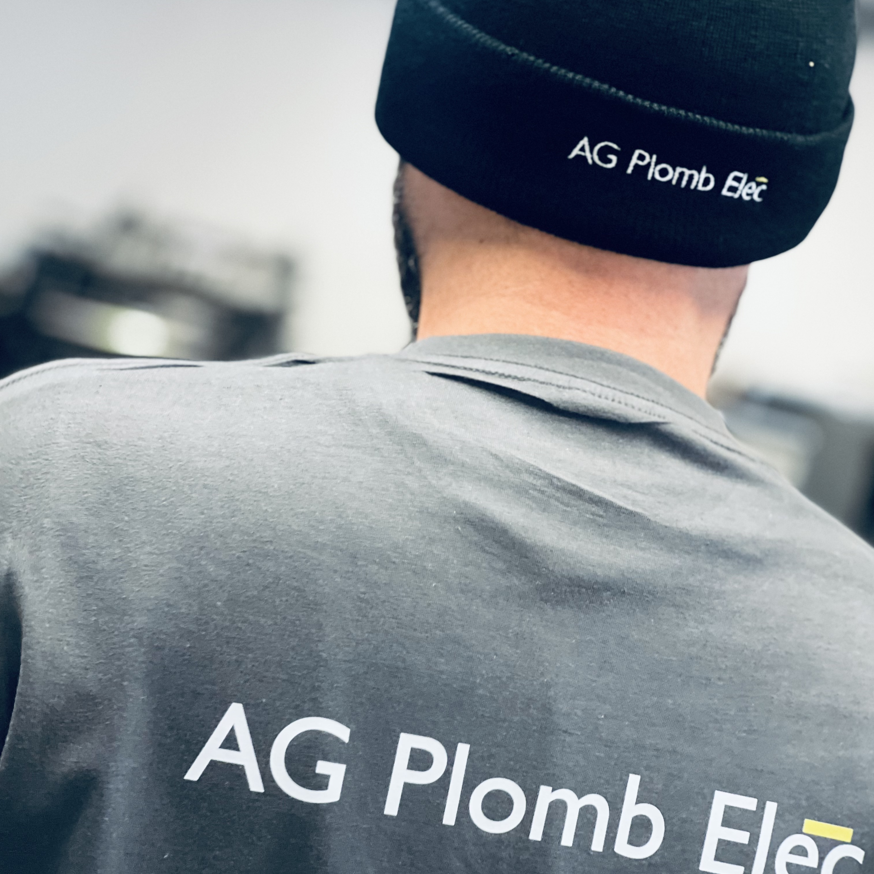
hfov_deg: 19.1
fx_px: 2599
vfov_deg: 19.1
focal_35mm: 91
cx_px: 437
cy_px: 513
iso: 320
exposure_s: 1/20
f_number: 2.8
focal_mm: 9
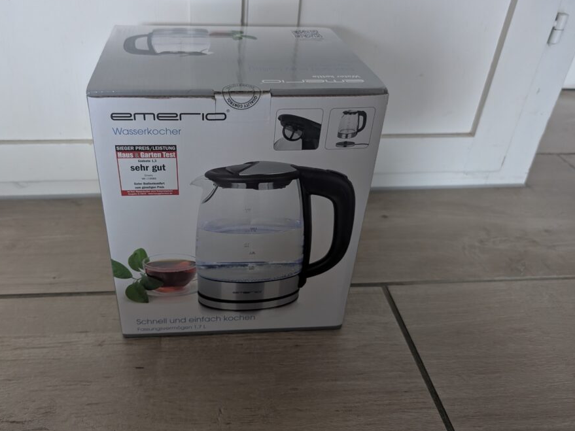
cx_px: 243
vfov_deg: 49.7
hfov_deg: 63.1
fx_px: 465
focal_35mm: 28
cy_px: 200
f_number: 1.68
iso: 511
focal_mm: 6.9
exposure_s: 1/41.1
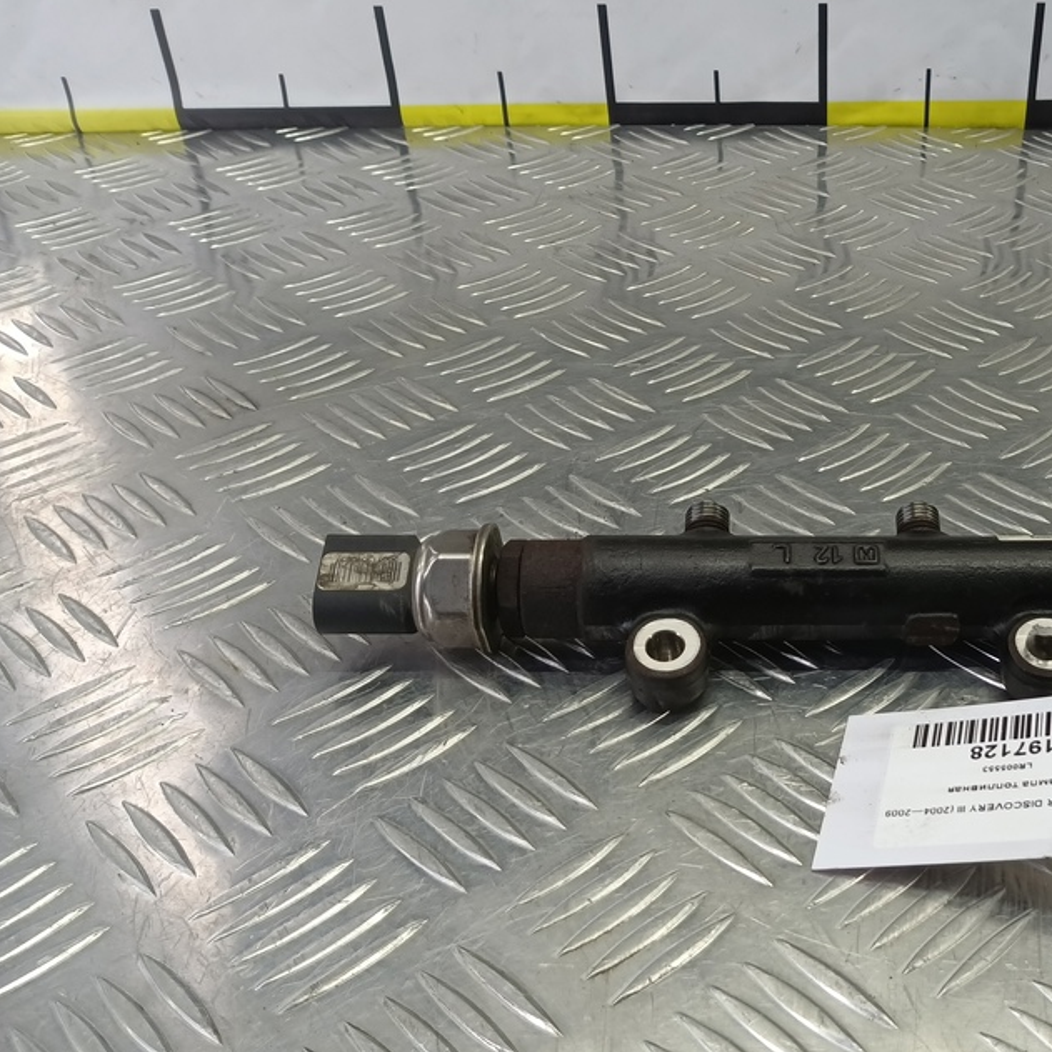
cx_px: 847
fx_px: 1135
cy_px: 559
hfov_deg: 47.0
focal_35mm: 33
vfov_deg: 49.7
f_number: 1.6
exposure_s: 1/50
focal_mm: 4.11
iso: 111
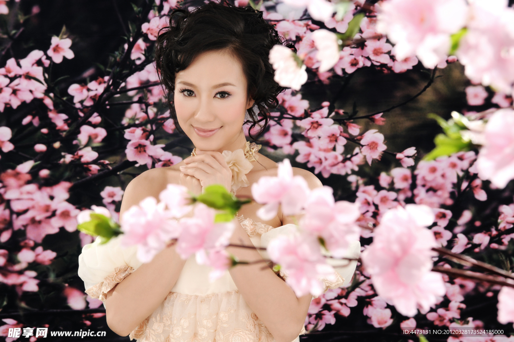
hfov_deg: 24.6
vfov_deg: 16.5
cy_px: 171
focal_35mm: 82
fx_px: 1176
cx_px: 257
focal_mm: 55
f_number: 9
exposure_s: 1/125
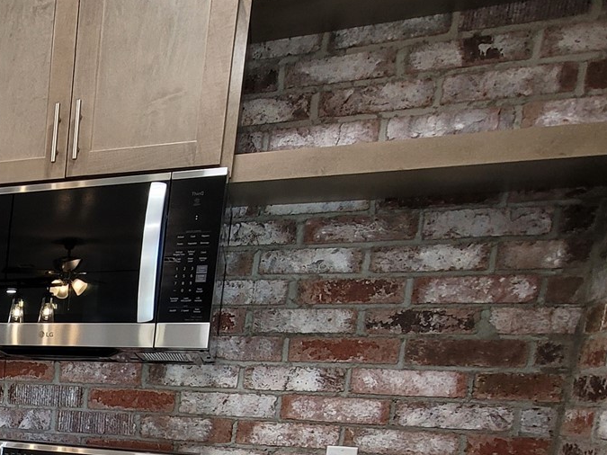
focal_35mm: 37
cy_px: 498
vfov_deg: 33.7
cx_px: -114
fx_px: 649
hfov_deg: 38.0
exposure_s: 1/60
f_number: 2.2
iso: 125
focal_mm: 2.2
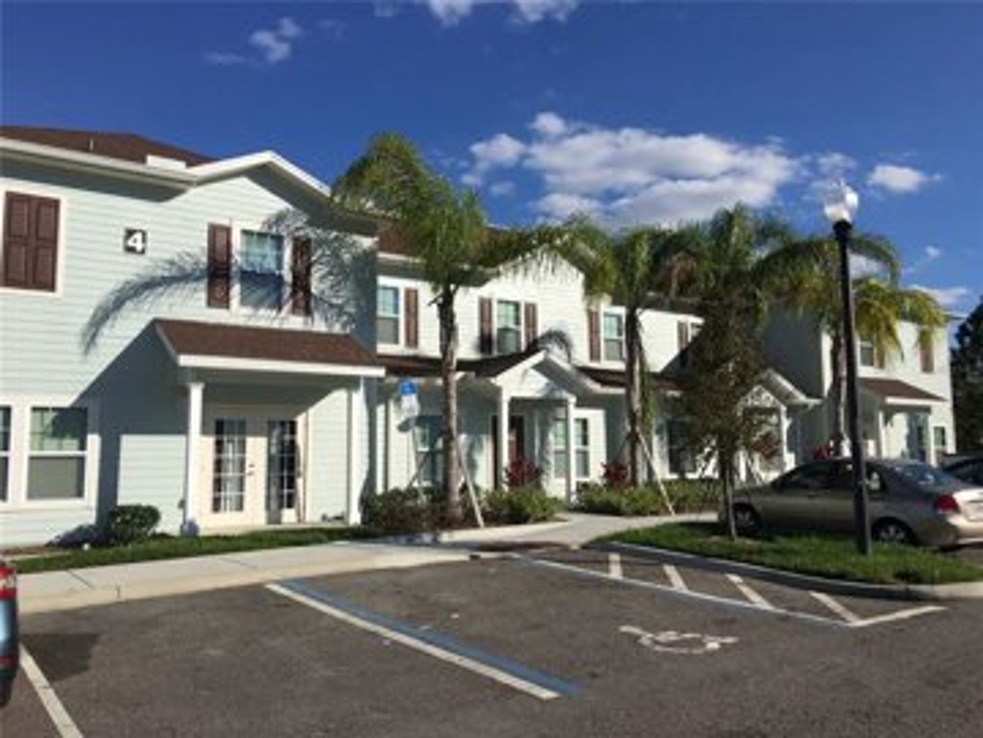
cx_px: 492
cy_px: 369
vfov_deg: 48.2
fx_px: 824
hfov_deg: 61.7
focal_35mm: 29
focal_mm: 4.15
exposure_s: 1/3344
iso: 25
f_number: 2.2
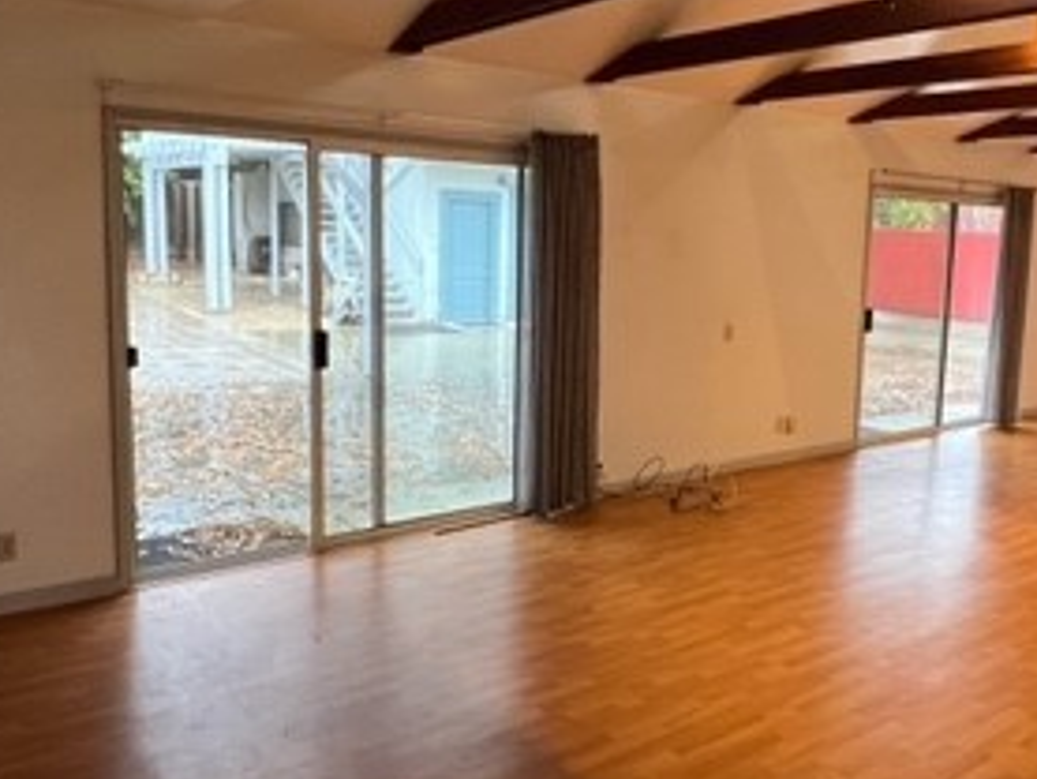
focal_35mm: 30
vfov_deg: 46.8
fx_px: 899
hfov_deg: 59.6
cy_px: 348
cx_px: 603
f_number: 1.8
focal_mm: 1.57
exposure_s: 1/60
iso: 250
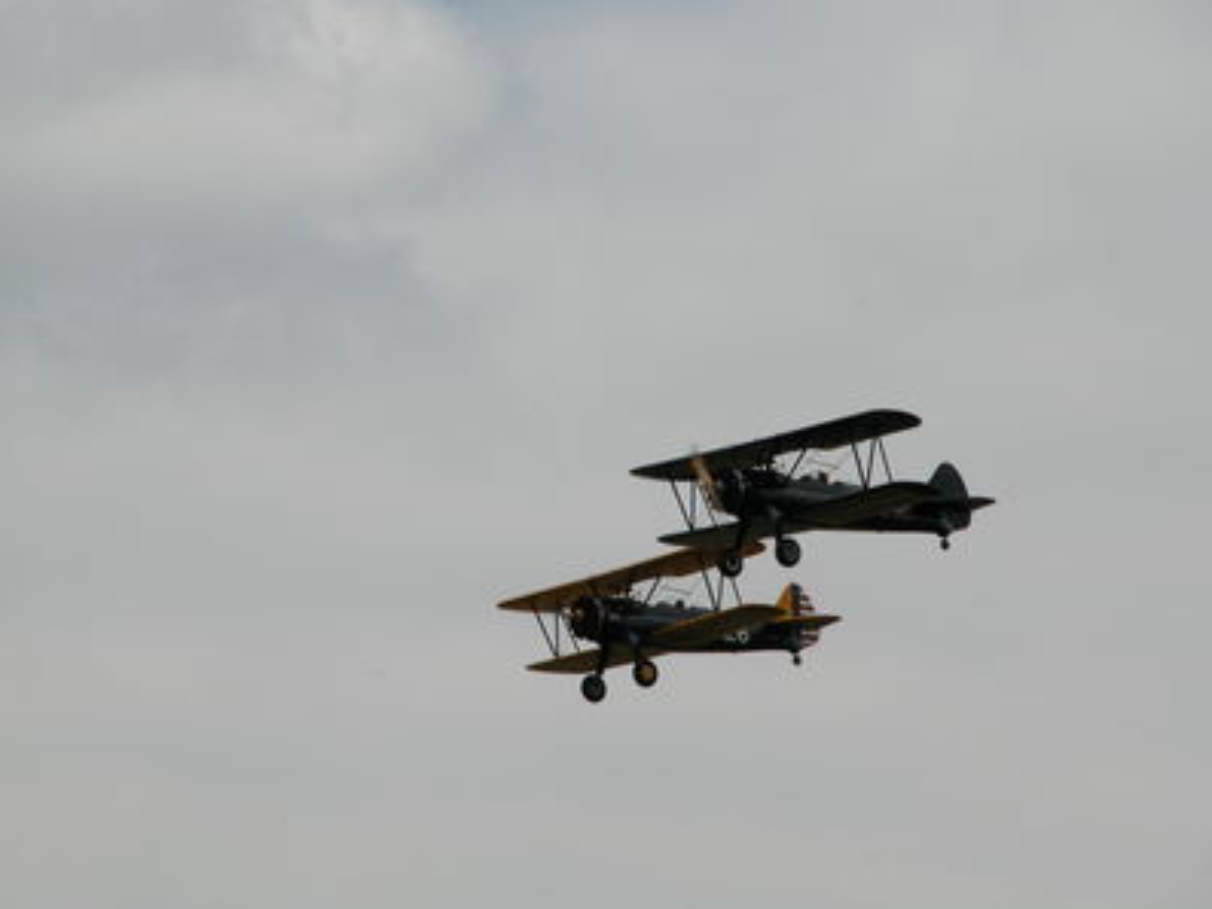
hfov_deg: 7.0
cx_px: 604
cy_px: 454
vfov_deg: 5.3
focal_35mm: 282
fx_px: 9877
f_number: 7.4
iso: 100
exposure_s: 1/520
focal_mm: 71.2
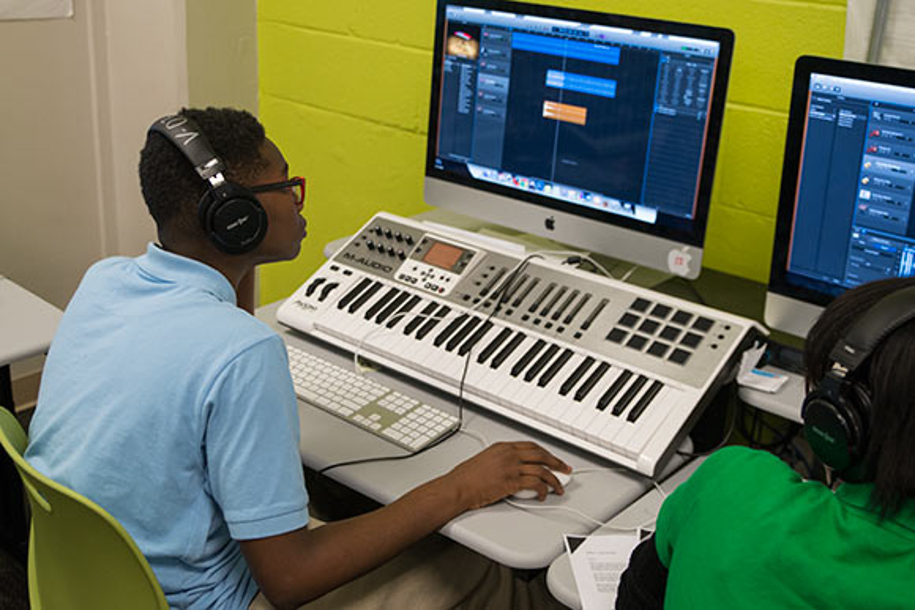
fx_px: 915
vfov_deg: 36.9
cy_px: 305
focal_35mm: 36
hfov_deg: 53.1
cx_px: 458
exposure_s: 1/250
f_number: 4
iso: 1250
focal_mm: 36
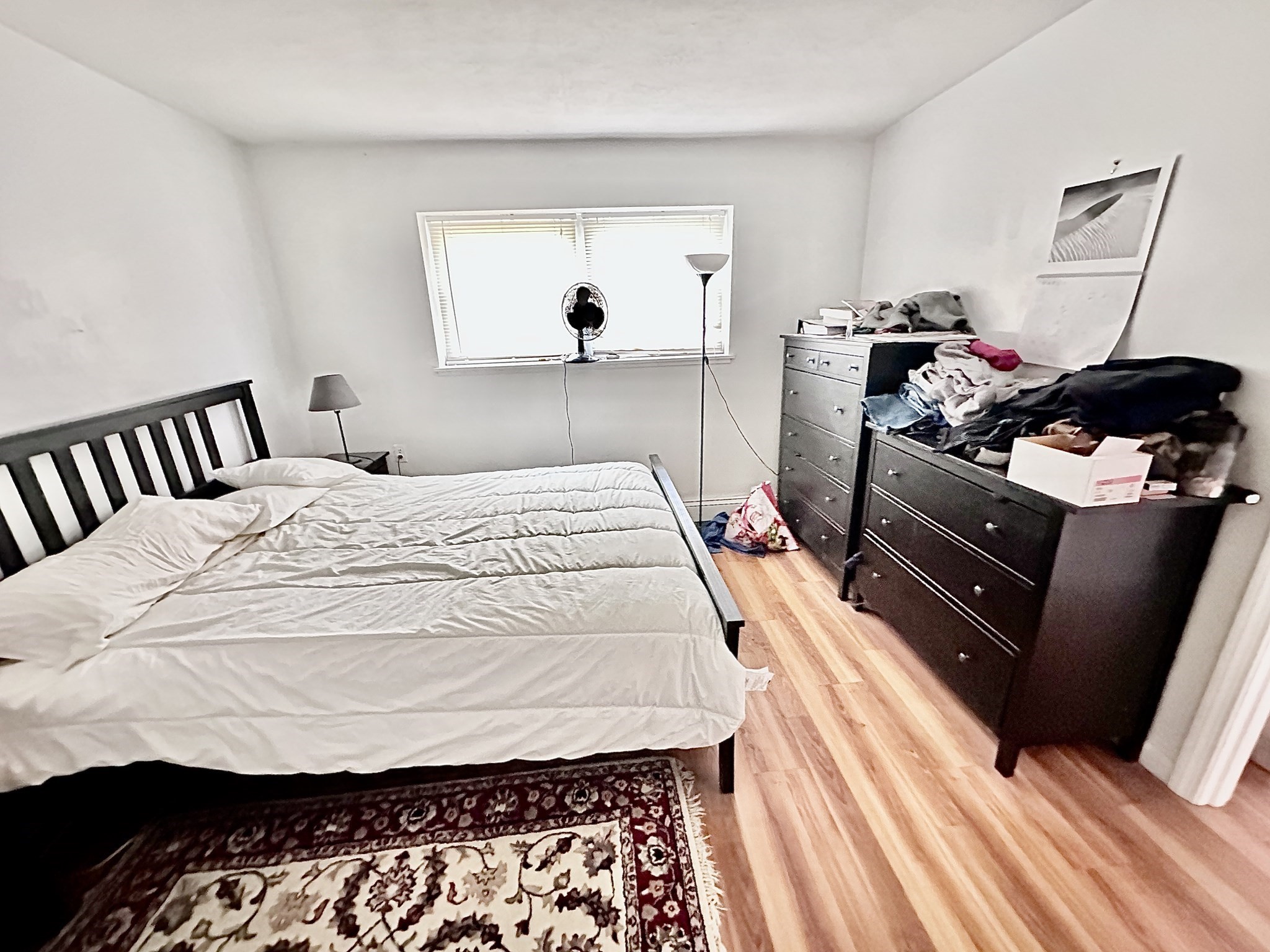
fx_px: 514
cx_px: 635
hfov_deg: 102.1
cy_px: 476
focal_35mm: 14
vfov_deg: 85.7
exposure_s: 1/17
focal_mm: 2.22
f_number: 2.2
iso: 2500
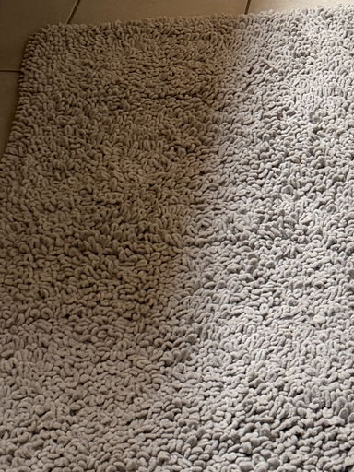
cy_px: -377
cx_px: 360
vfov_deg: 16.5
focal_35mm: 100
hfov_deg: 14.5
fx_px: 1364
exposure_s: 1/50
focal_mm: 6.76
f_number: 1.78
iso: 400
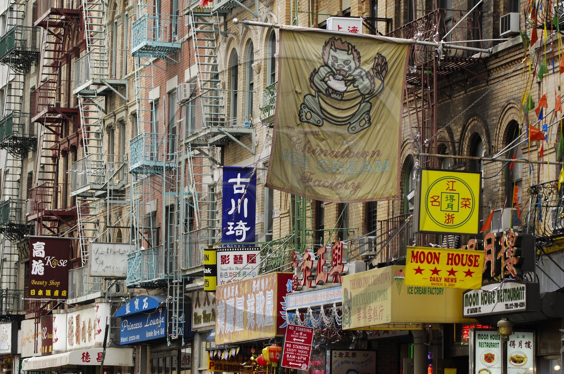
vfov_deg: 8.3
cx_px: 282
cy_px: 187
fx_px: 2581
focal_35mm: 165
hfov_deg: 12.5
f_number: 3.8
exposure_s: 1/200
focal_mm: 110
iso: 100
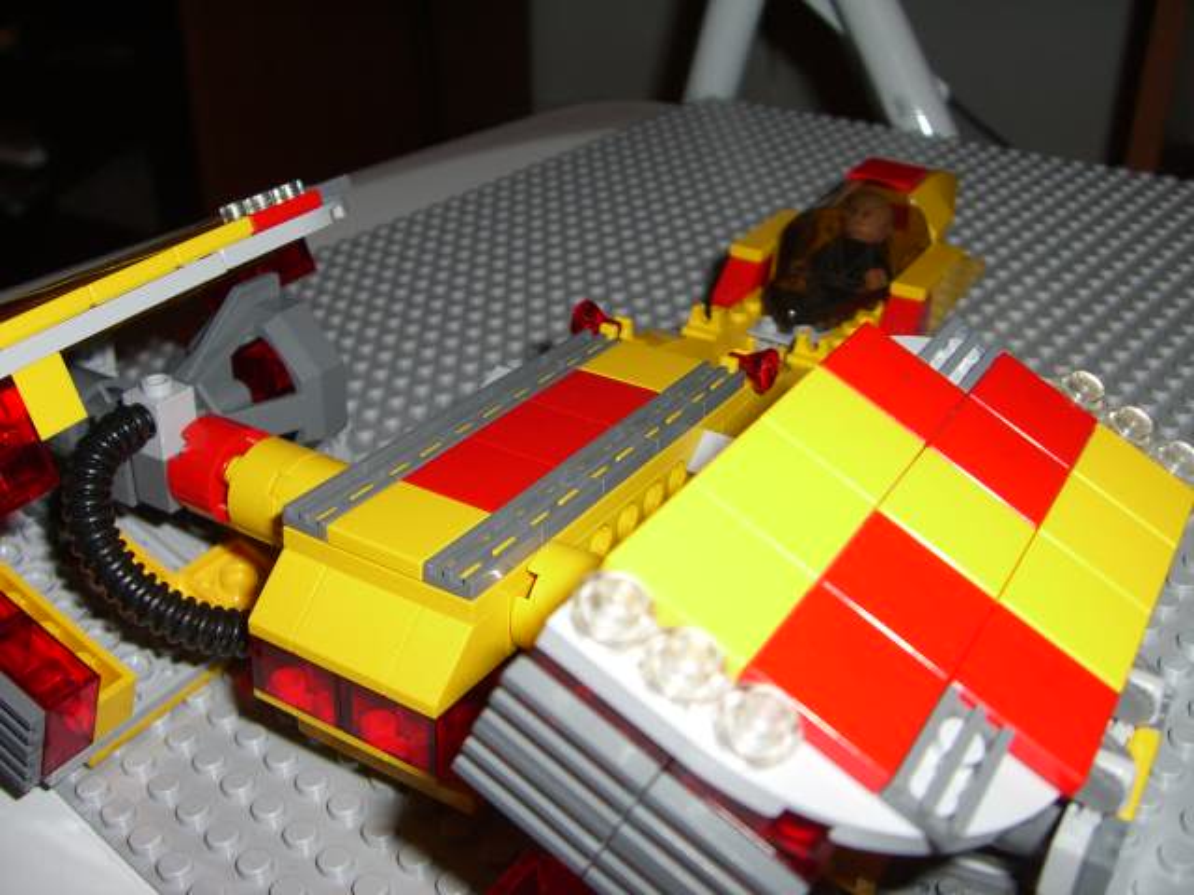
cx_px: 597
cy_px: 448
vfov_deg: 37.7
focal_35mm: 38
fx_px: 1311
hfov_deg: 49.0
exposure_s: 1/60
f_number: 2.7
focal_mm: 6.2
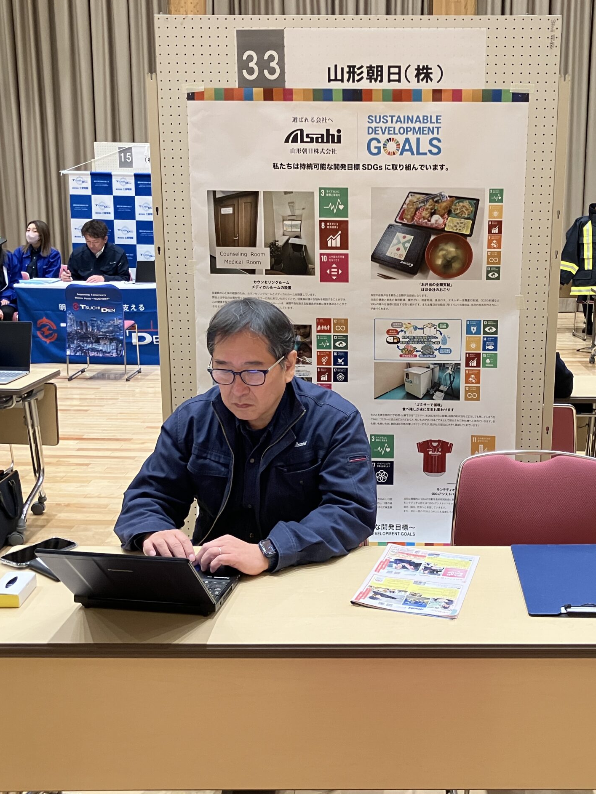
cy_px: 391
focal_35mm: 38
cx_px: 390
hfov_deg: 37.4
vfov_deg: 49.0
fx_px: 872
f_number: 1.8
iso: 160
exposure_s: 1/60
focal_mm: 3.99
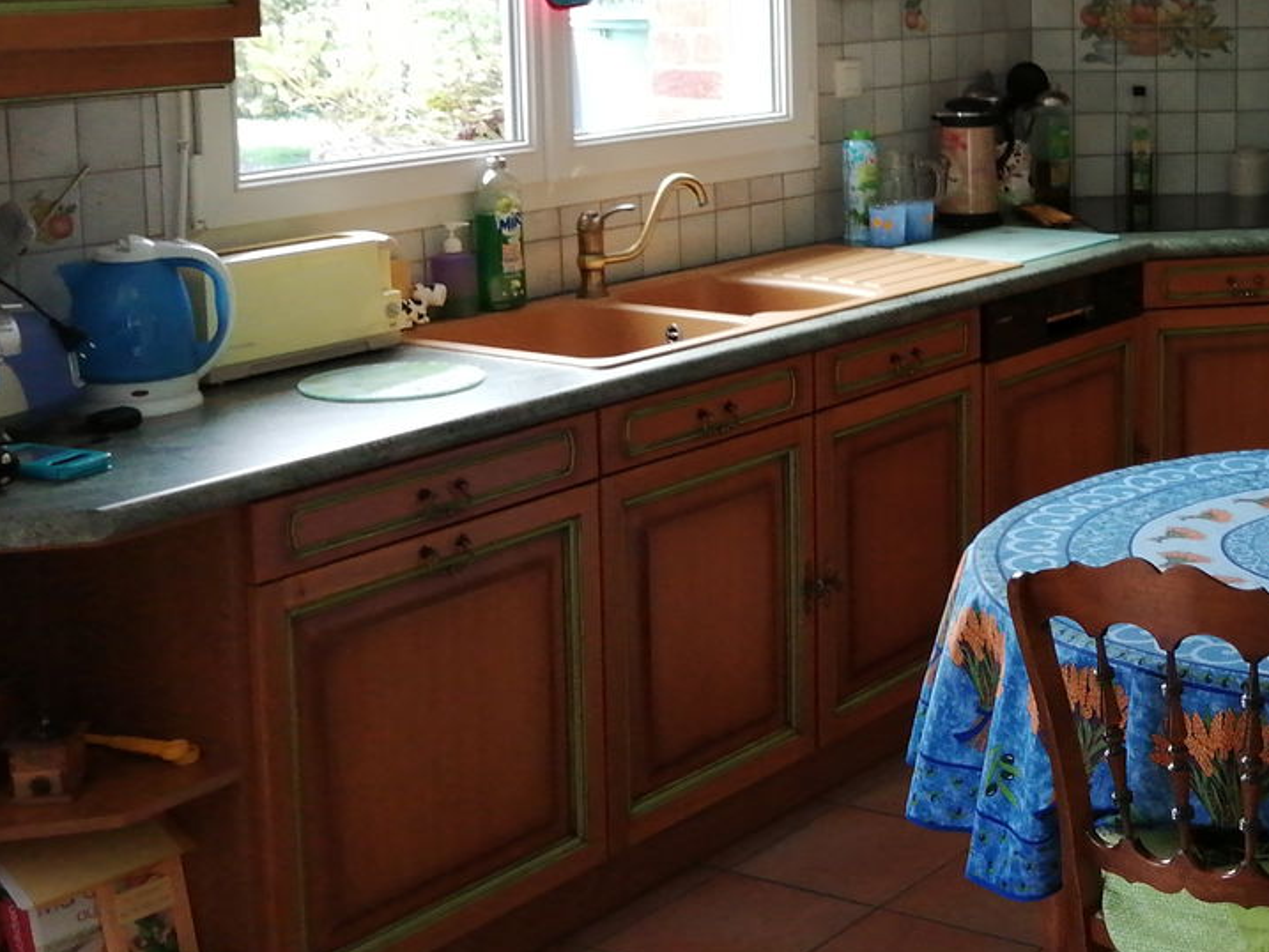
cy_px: 182
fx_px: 2127
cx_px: 1324
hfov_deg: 30.4
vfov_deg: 24.8
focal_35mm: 58
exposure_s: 1/50
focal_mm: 3.46
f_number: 1.8
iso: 64
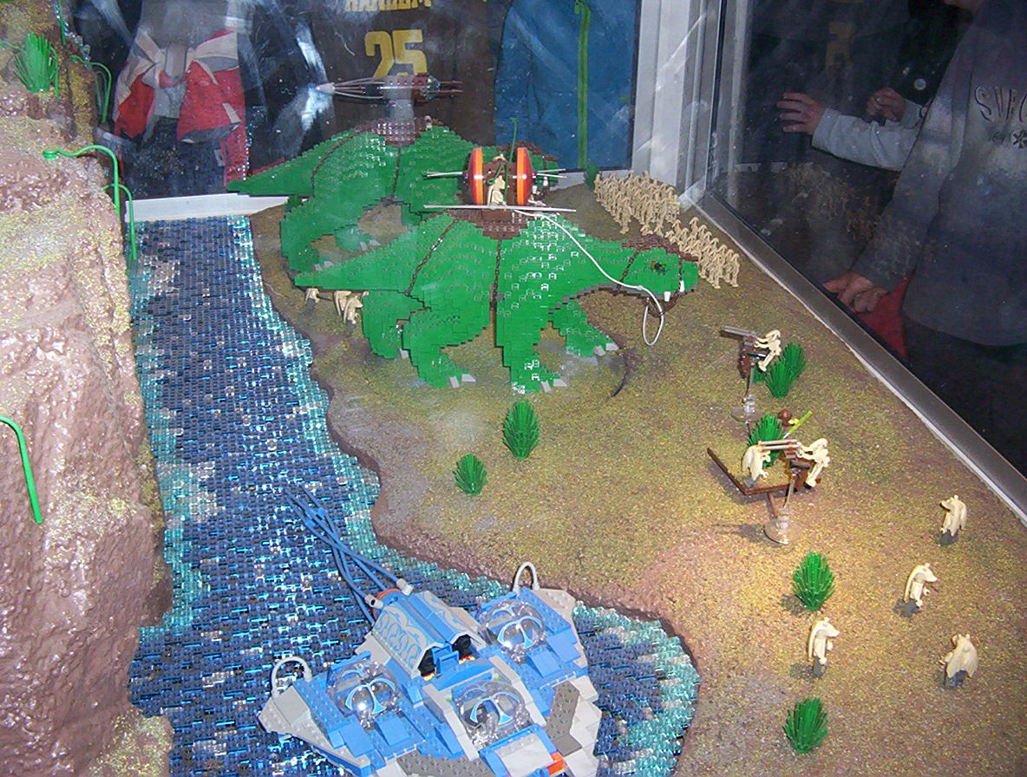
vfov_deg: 37.0
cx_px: 514
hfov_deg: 47.7
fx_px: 1161
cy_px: 388
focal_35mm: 39
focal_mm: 5.26
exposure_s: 1/60
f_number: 3.84
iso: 140
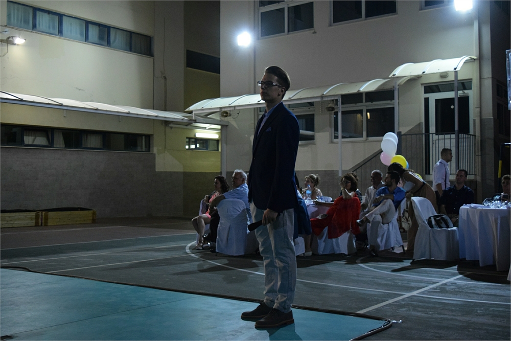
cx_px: 256
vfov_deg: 33.0
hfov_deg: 47.9
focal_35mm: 40
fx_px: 575
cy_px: 170
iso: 3200
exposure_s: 1/160
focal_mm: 27
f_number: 4
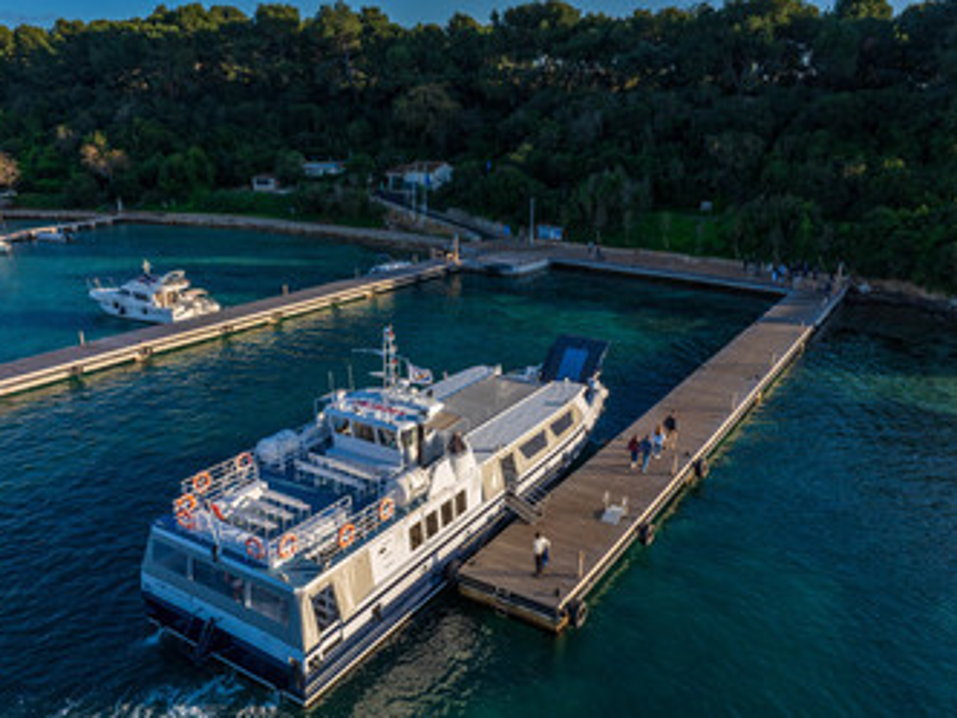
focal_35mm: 27
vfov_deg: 51.3
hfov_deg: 65.3
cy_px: 398
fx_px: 746
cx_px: 450
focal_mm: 12.3
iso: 100
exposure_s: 1/160
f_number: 9
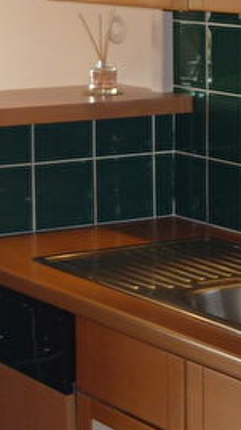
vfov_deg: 15.4
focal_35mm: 137
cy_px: -5
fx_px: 1559
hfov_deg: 8.7
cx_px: 343
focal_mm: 5.5
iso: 100
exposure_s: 1/30
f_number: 2.8
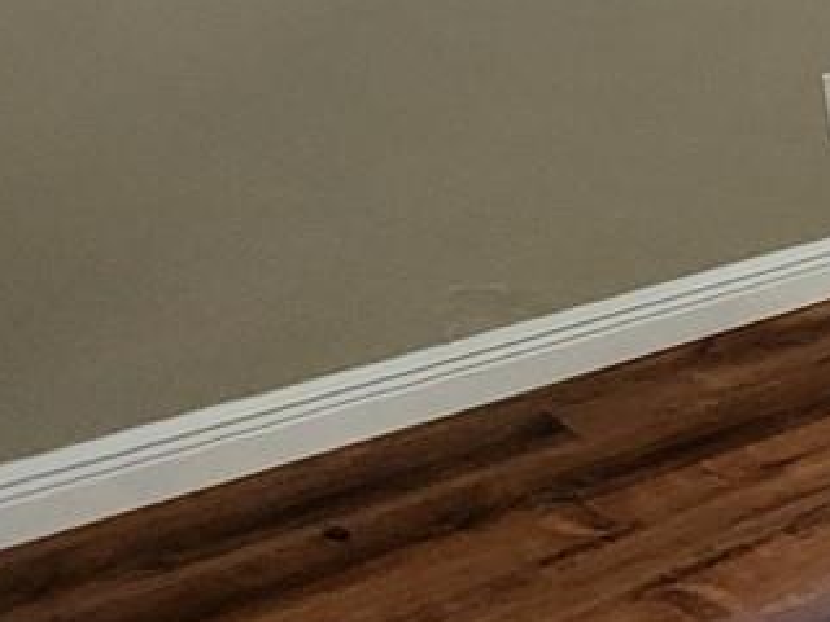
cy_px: 114
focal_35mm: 65
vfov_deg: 22.3
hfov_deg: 18.2
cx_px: 1714
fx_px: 1559
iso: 250
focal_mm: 2.2
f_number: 2.2
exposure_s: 1/60
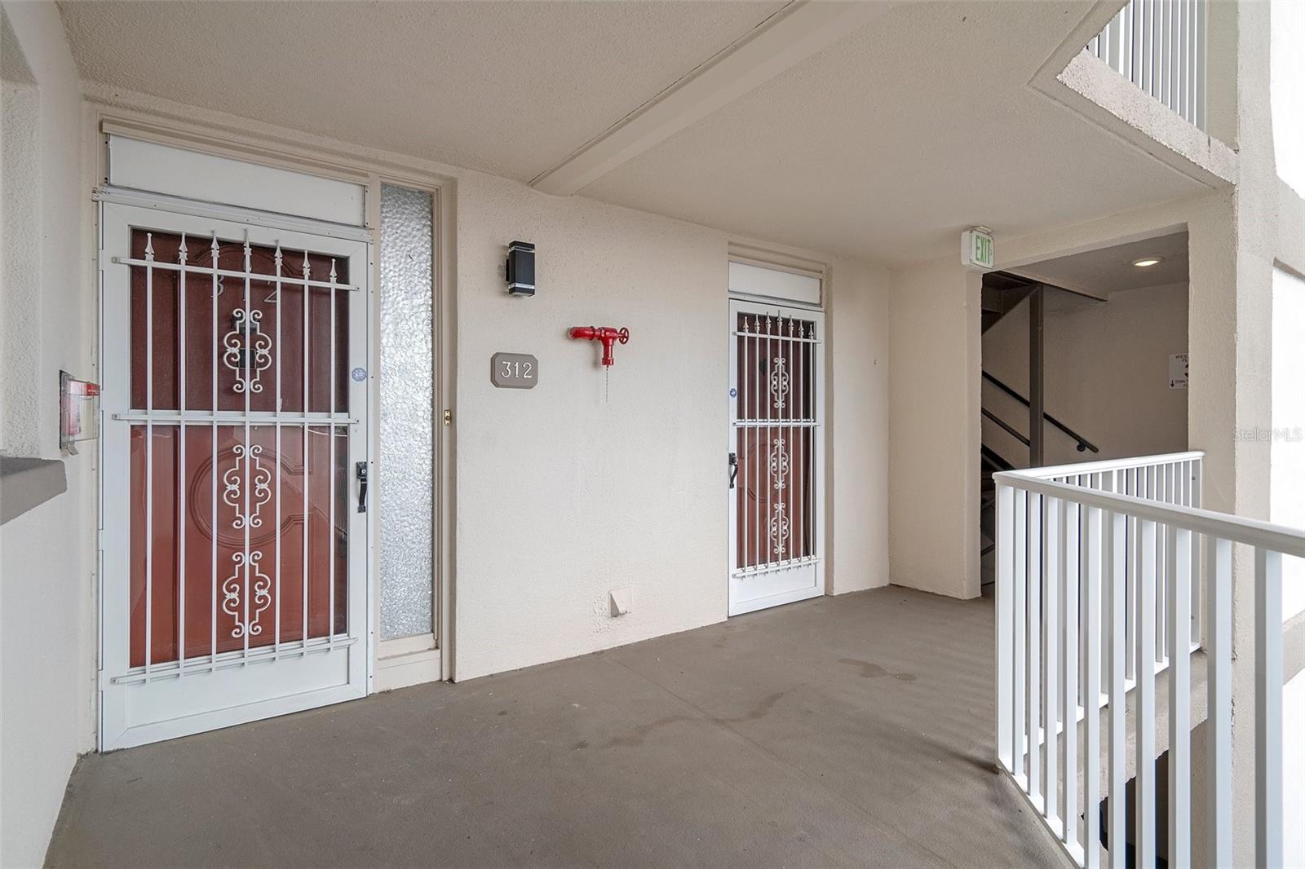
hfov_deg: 90.0
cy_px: 434
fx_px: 652
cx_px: 652
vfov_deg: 67.4
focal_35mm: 18
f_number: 6.3
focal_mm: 18
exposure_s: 1/160
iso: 320
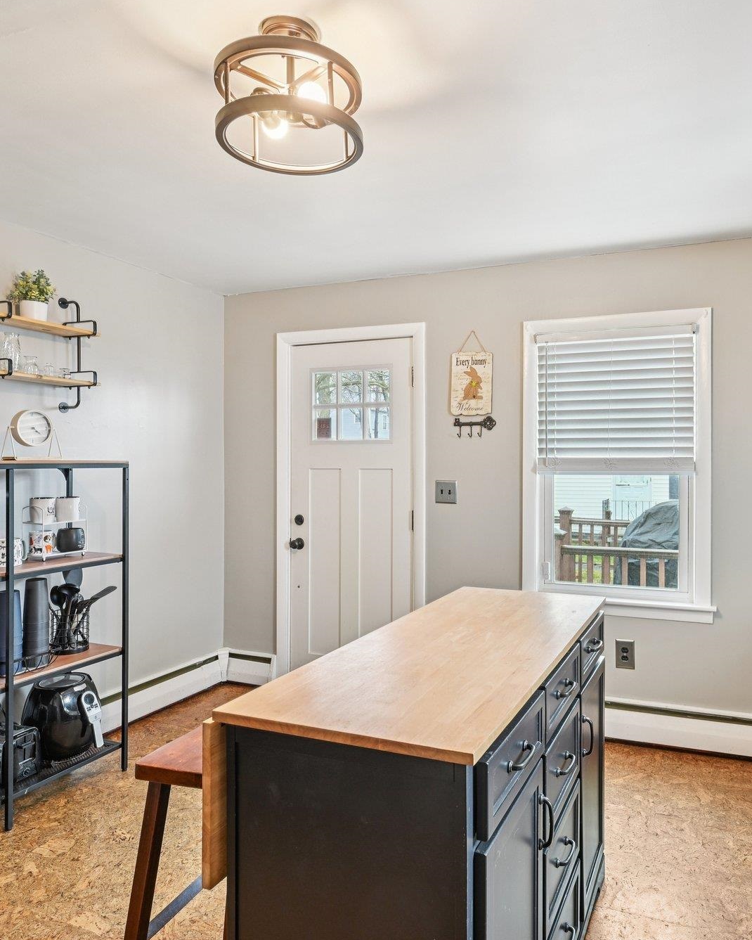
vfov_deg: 72.6
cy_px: 465
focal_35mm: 23
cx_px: 484
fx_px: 640
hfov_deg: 59.8
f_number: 8
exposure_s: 1/5
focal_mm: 16
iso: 400
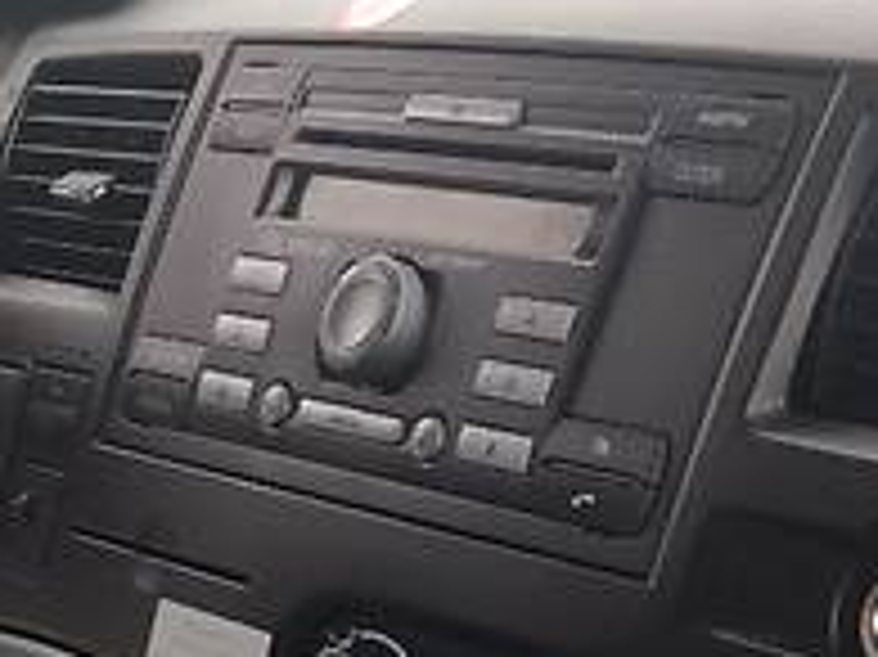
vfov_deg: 11.8
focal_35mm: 119
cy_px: 1048
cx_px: -441
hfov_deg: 15.3
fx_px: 3016
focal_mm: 4.2
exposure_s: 1/100
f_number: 2.2
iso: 25
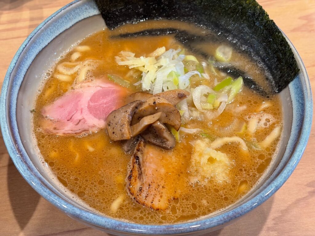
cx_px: 158
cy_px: 118
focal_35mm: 52
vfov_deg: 28.0
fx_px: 473
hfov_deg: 36.8
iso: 160
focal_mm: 5.96
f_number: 1.6
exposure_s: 1/42
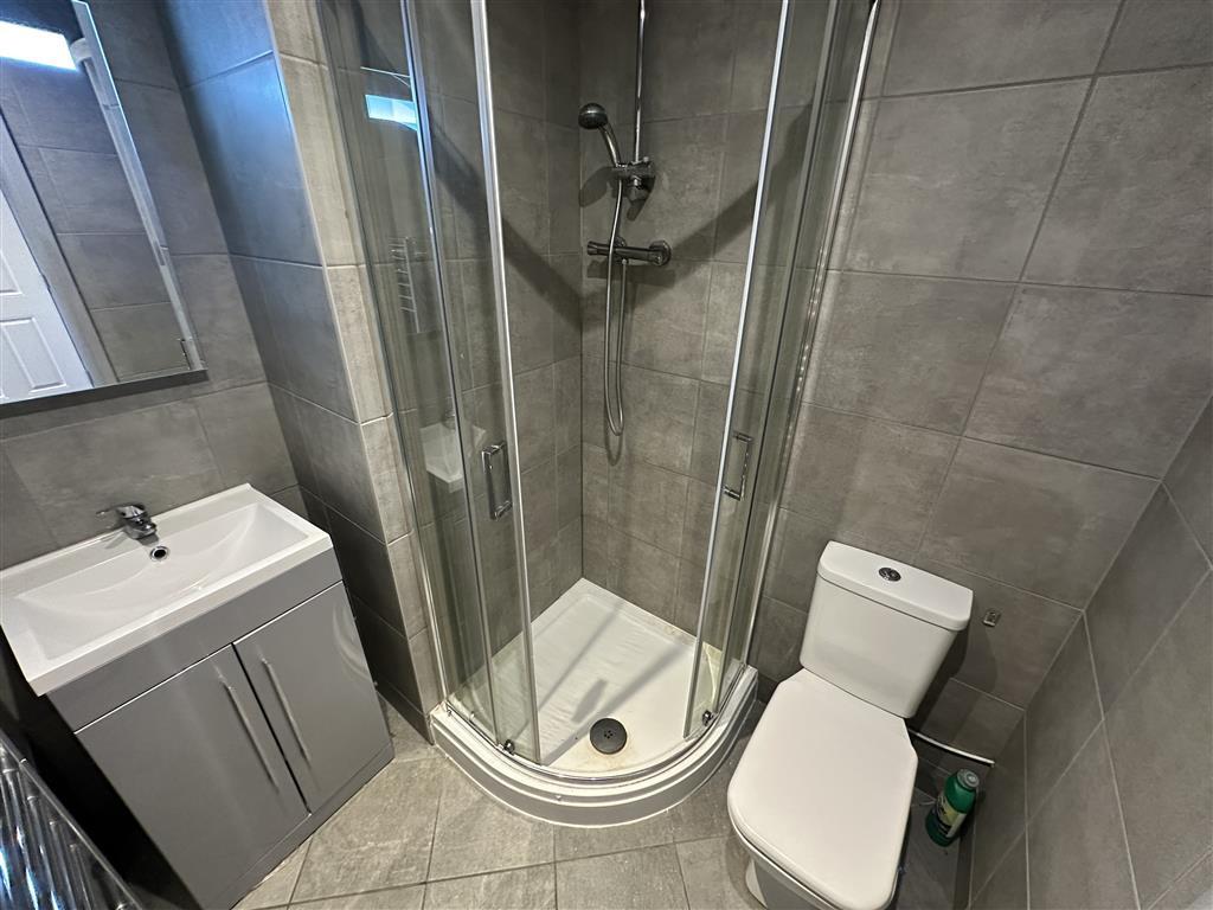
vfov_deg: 85.7
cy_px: 455
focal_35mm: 14
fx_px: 491
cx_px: 606
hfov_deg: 102.1
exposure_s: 1/50
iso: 640
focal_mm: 2.22
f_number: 2.2
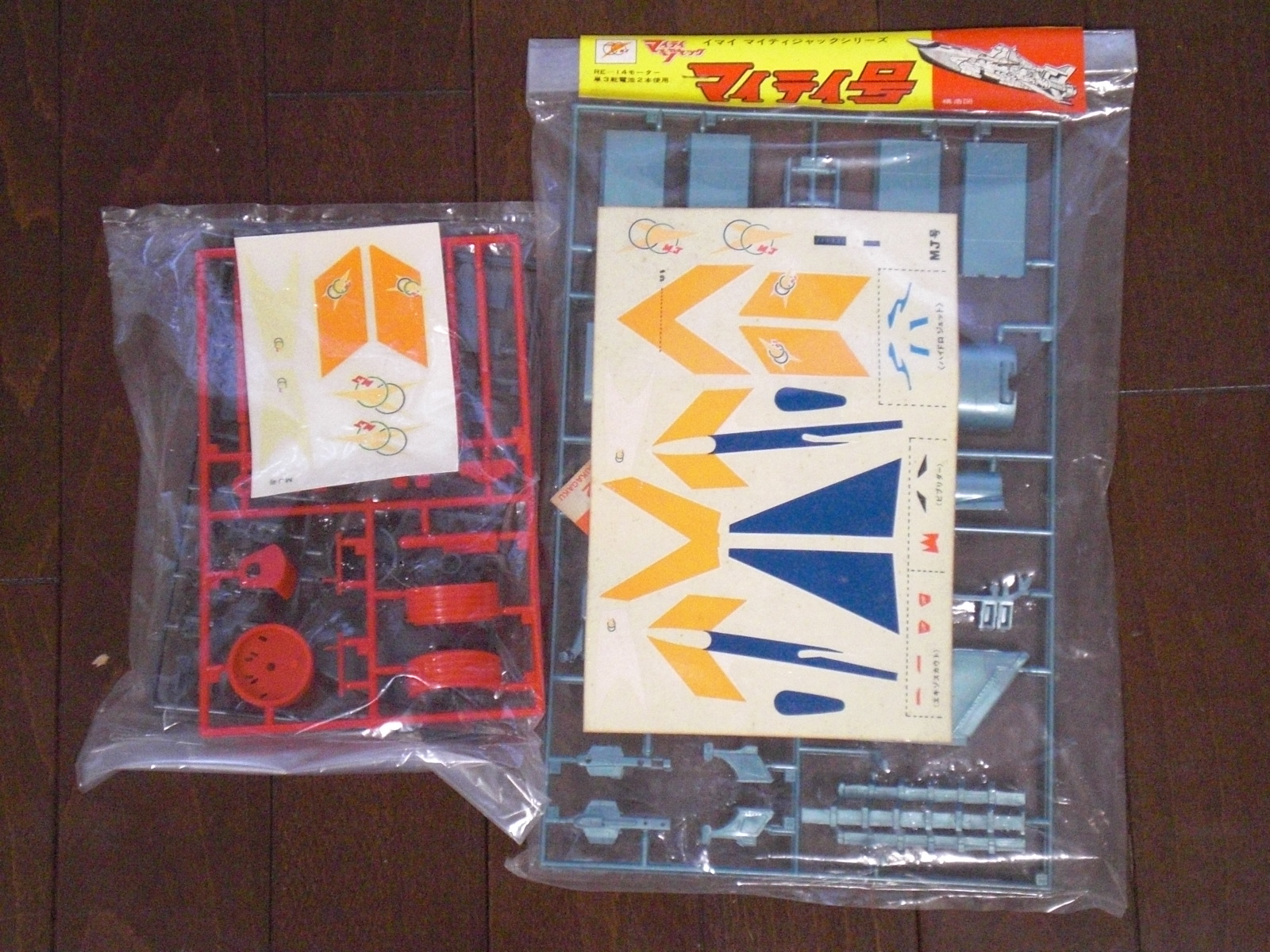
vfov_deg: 23.3
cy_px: 476
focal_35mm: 63
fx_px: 2311
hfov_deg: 30.7
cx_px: 635
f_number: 4
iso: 800
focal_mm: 10.4
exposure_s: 1/25
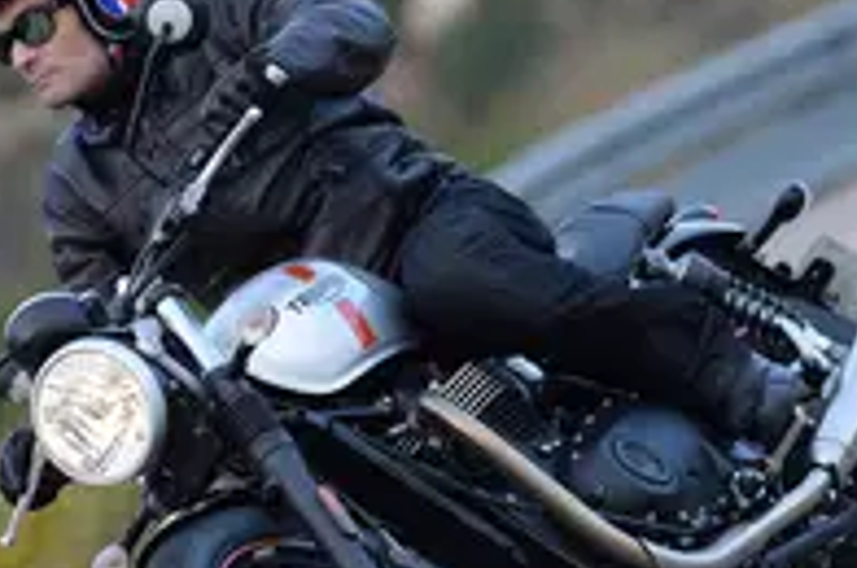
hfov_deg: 3.4
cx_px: 420
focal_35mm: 612
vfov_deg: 2.2
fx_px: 14545
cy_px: 428
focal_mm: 300
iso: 640
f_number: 5
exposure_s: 1/500
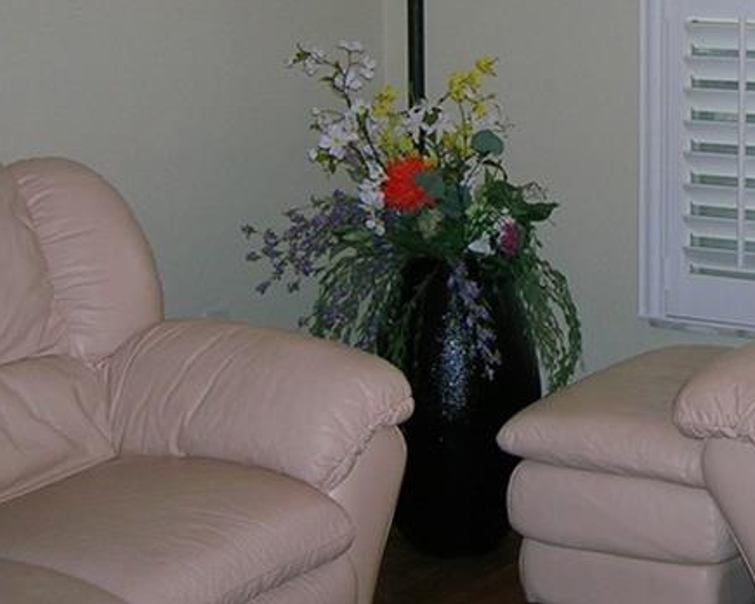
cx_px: 720
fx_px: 1743
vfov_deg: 19.4
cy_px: 103
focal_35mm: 78
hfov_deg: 23.6
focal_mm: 5.7
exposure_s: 1/60.1
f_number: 2.9
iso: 74
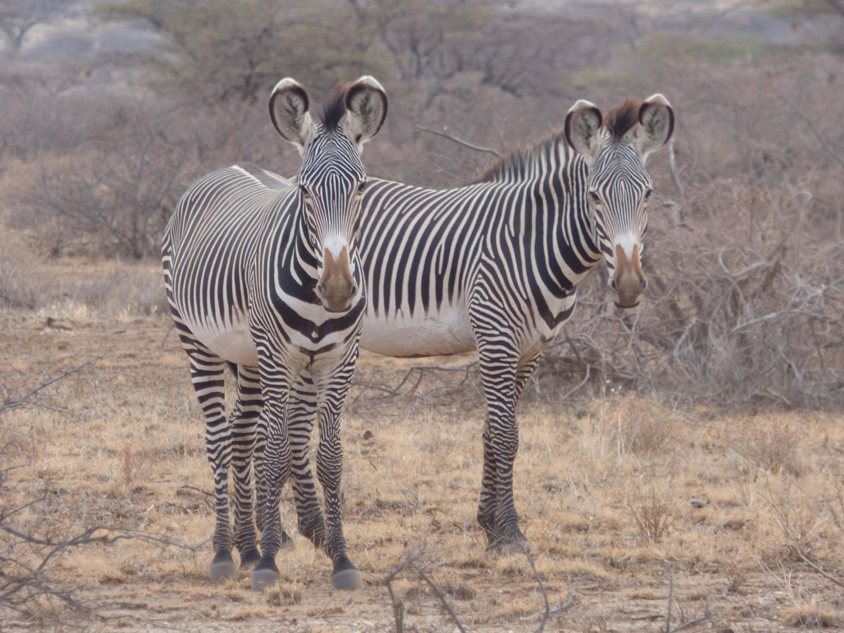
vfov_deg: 2.2
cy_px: 322
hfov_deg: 3.0
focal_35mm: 666
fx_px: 16237
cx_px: 430
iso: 100
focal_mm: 105.38
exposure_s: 1/100
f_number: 5.6
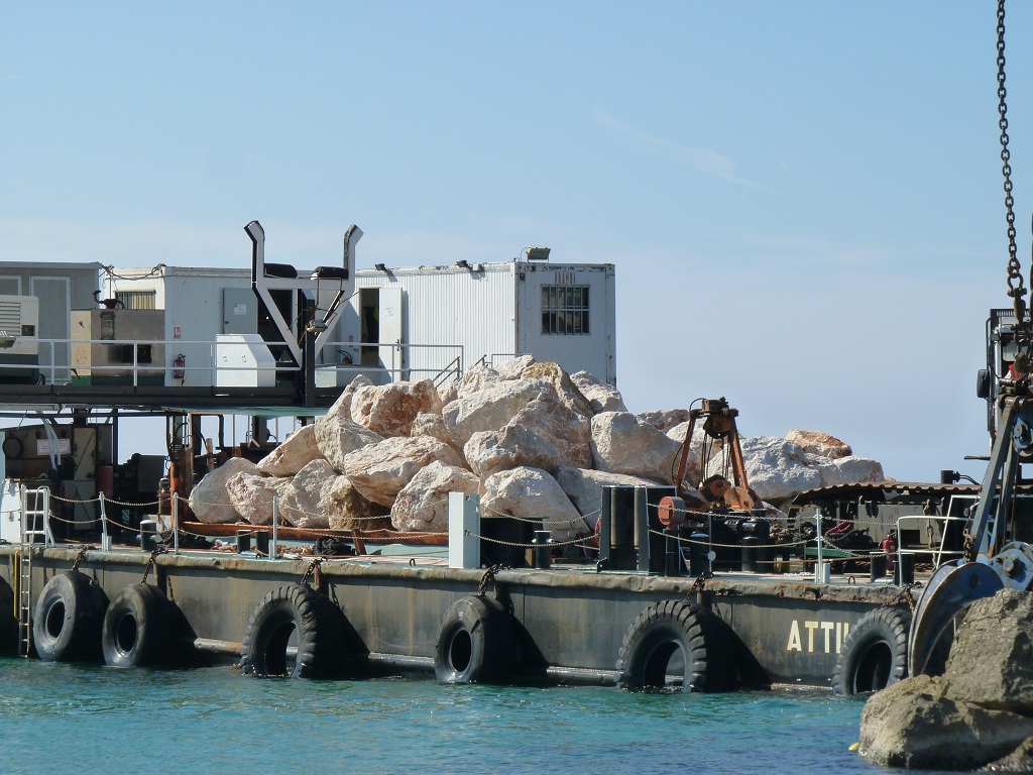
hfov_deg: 12.7
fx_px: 4625
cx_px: 516
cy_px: 388
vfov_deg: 9.6
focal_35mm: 155
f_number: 5.6
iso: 125
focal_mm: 27.5
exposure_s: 1/400
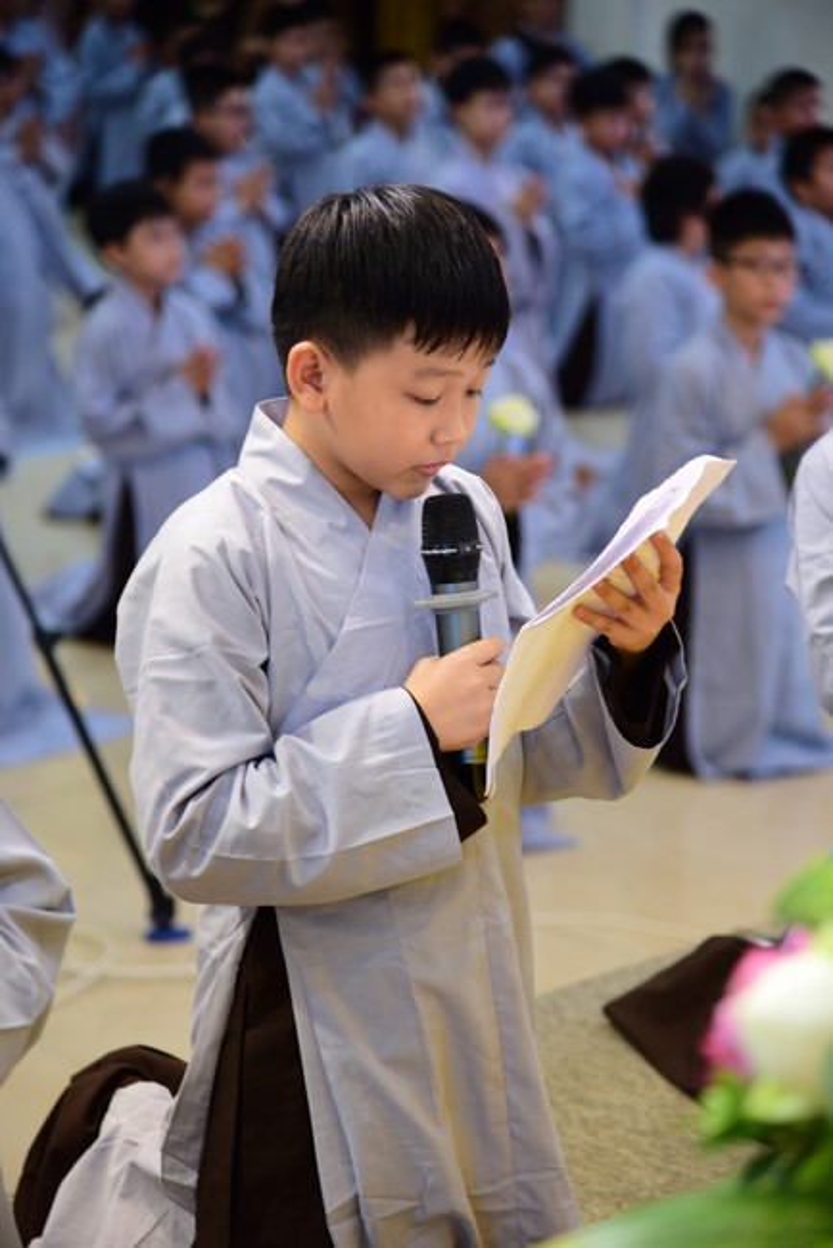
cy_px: 624
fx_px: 3640
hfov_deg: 13.1
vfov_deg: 19.4
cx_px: 416
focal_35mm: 105
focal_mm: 105
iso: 800
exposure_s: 1/40
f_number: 4
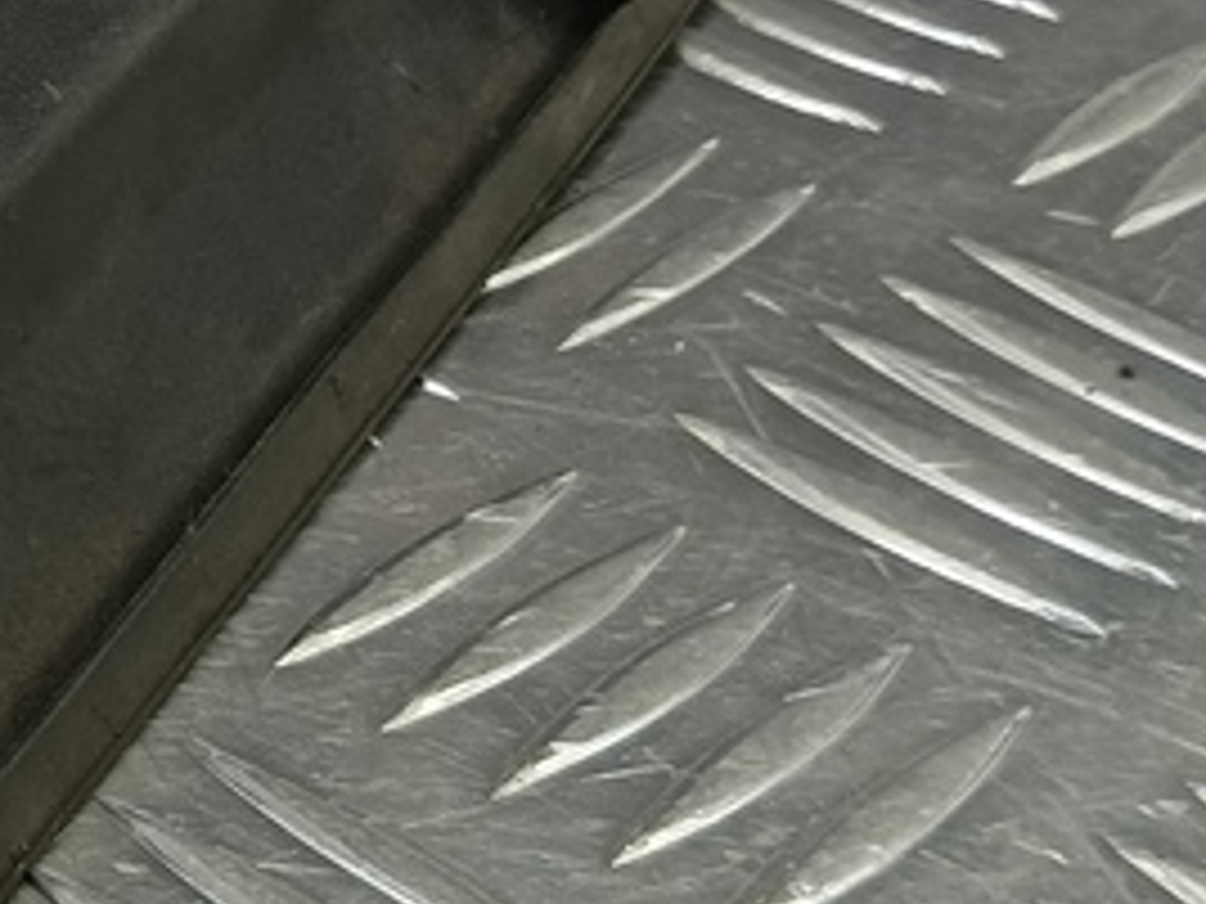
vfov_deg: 16.8
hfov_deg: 18.8
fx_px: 3066
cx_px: -742
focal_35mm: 88
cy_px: 508
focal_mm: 4.11
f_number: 1.6
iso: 114
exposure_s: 1/50
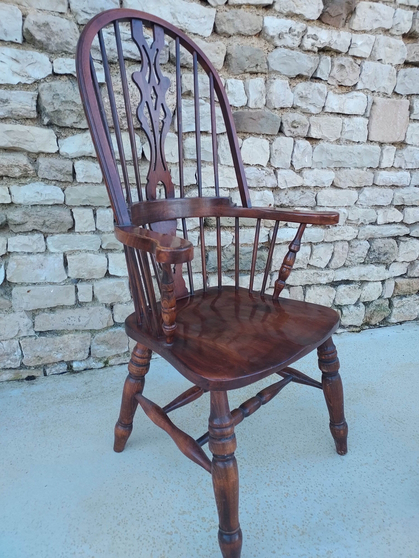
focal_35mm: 24
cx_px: 210
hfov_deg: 56.8
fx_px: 387
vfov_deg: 71.6
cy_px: 279
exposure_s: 1/100
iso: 64
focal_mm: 4.6
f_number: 1.8
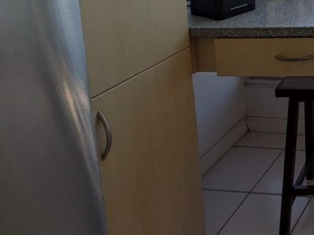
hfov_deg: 28.9
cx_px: 457
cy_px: -81
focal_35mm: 45
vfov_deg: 26.6
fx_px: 408
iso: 50
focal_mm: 1.83
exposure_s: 1/683
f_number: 2.2
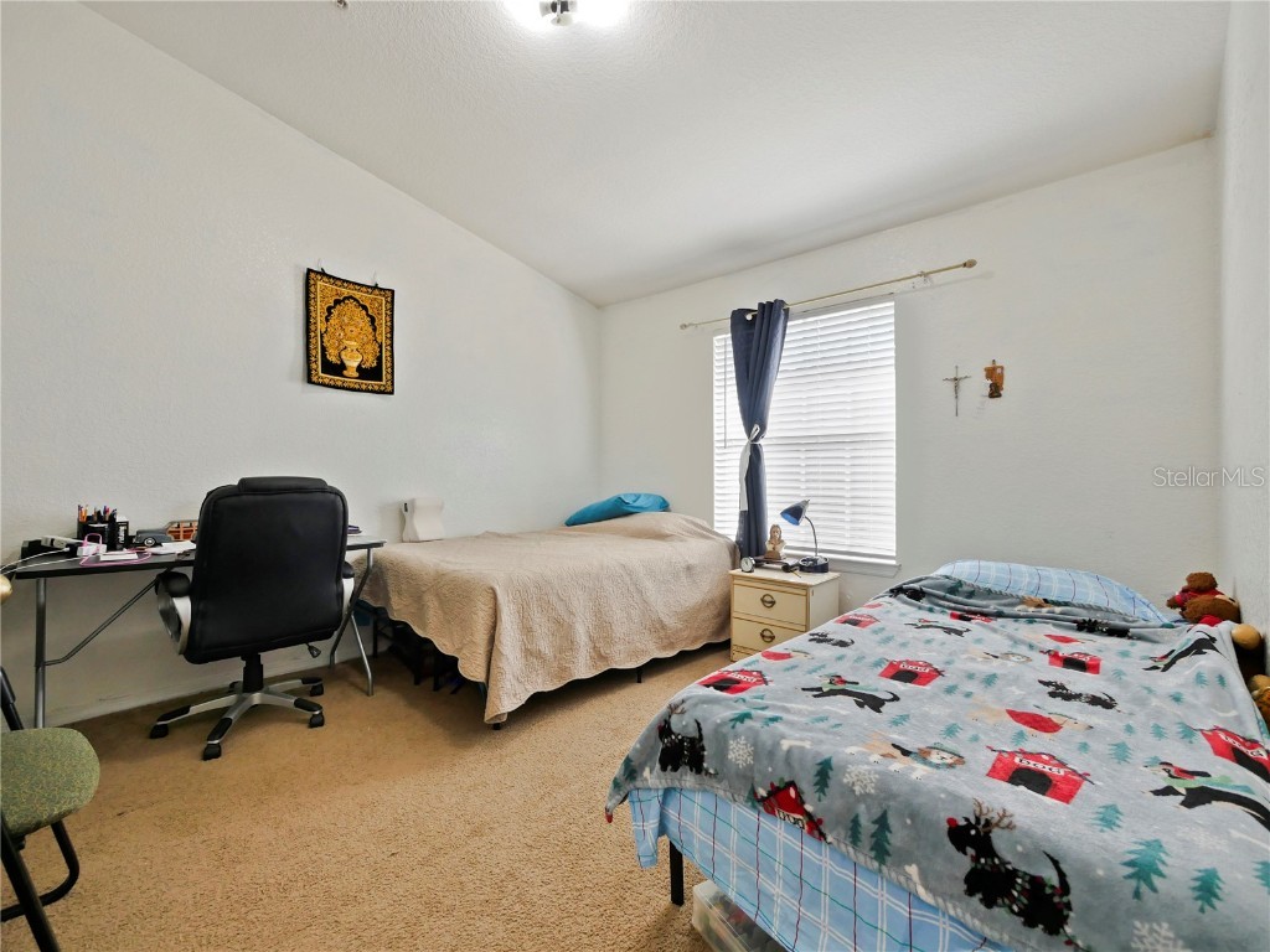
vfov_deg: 85.7
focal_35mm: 14
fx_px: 514
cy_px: 476
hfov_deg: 102.1
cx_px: 635
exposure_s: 1/60
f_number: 4
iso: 250
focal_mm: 7
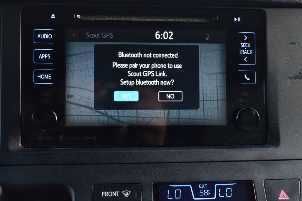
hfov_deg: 42.3
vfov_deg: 28.9
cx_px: 151
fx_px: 390
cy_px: 100
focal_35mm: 46
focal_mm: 31
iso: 400
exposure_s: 1/25
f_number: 7.1
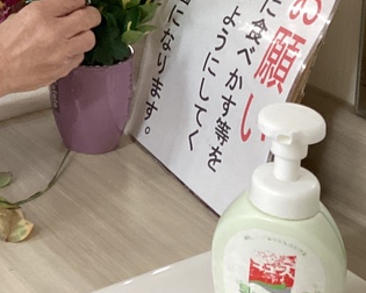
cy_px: -98
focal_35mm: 96
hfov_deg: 18.6
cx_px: -108
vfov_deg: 15.2
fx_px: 1040
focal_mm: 3.3
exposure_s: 1/50
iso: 125
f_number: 2.4
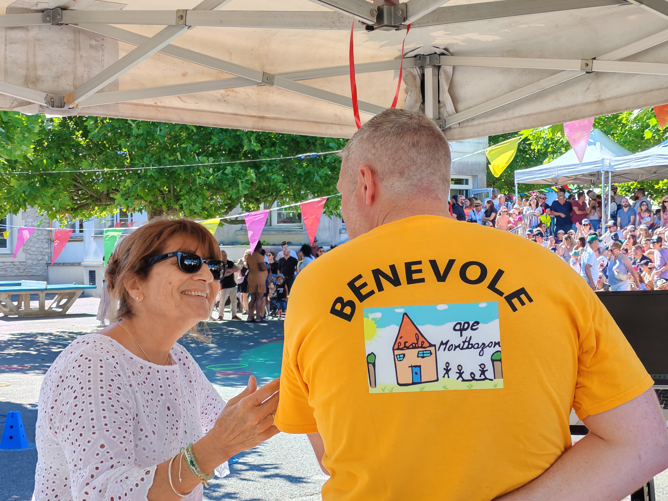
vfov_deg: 24.4
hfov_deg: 32.2
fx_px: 1158
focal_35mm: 60
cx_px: 334
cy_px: 250
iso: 50
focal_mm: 5.52
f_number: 1.95
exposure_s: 1/280
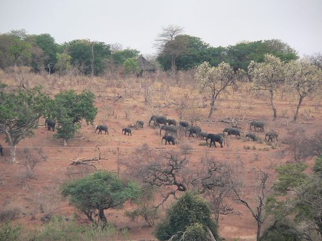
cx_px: 161
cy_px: 120
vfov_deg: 4.6
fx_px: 3023
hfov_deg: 6.1
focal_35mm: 325
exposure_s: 1/125
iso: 80
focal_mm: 54
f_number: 2.8
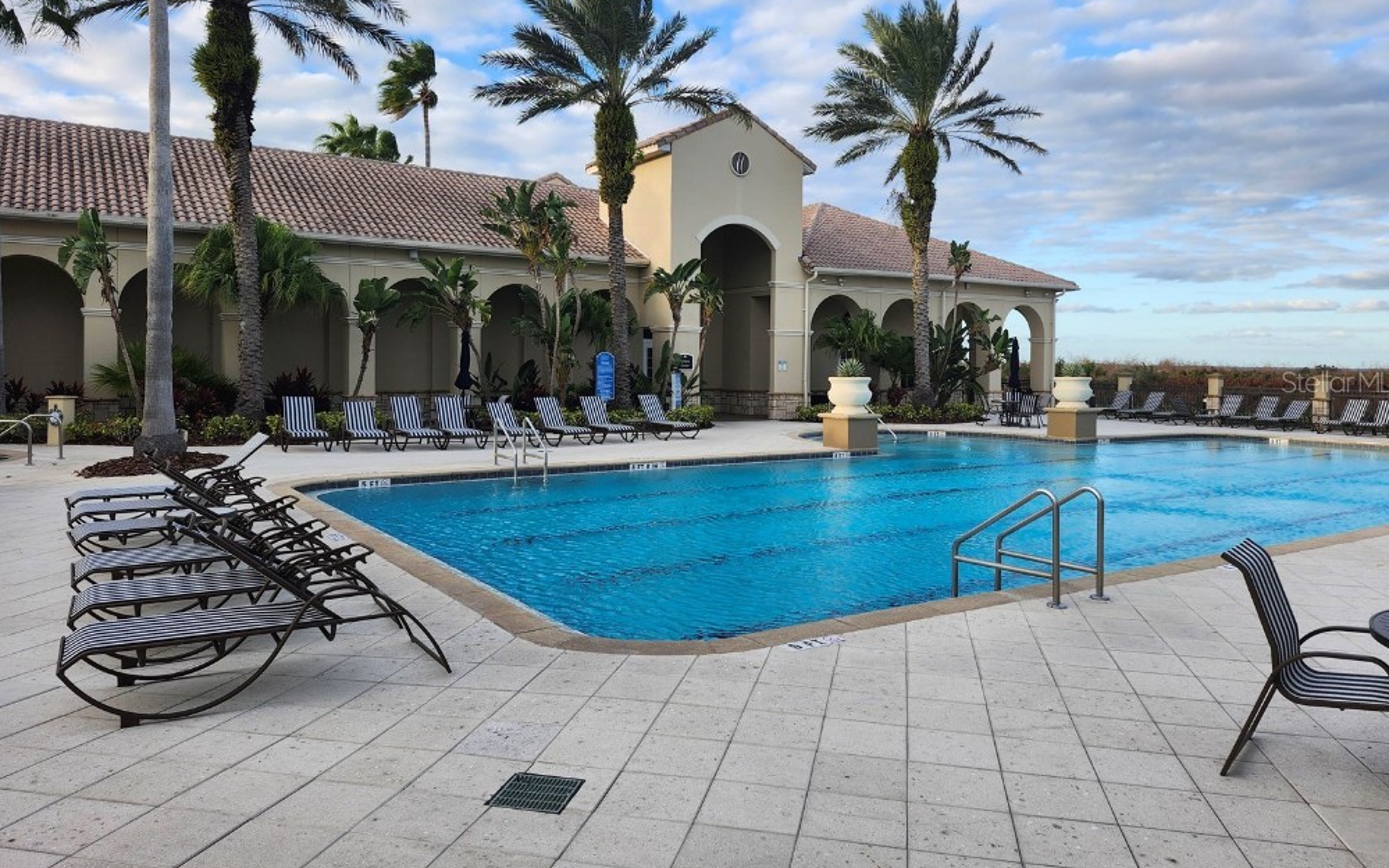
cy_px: 381
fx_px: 946
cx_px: 701
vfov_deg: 49.1
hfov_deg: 72.6
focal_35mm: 25
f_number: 1.8
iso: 25
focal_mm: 5.54
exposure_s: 1/470
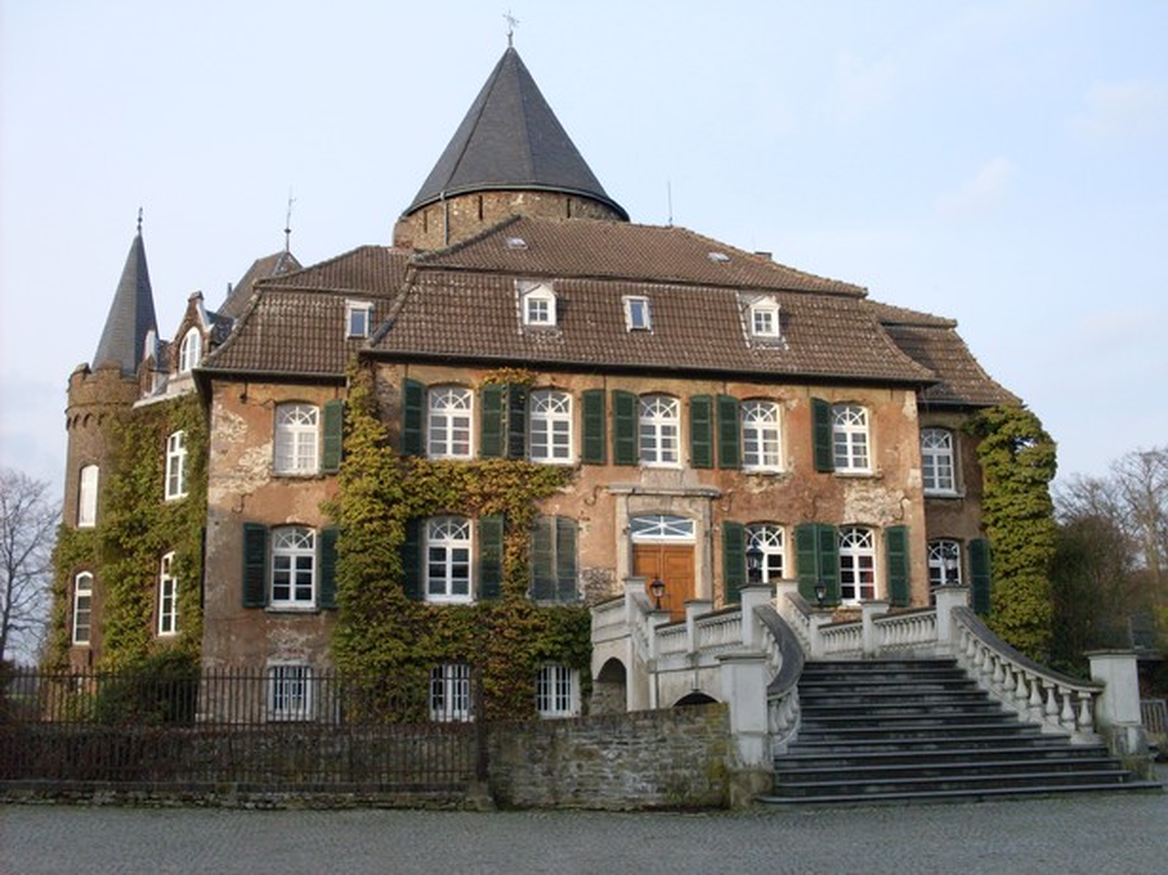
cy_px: 438
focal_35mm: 38
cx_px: 584
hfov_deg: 49.0
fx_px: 1282
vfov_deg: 37.7
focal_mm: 6.3
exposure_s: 1/350
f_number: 2.8
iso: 80
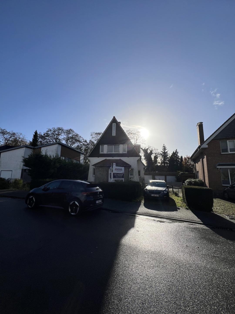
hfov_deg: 89.9
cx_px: 118
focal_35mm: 13
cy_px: 157
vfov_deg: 106.2
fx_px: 118
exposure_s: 1/3774
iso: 32
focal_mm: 1.57
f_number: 1.8
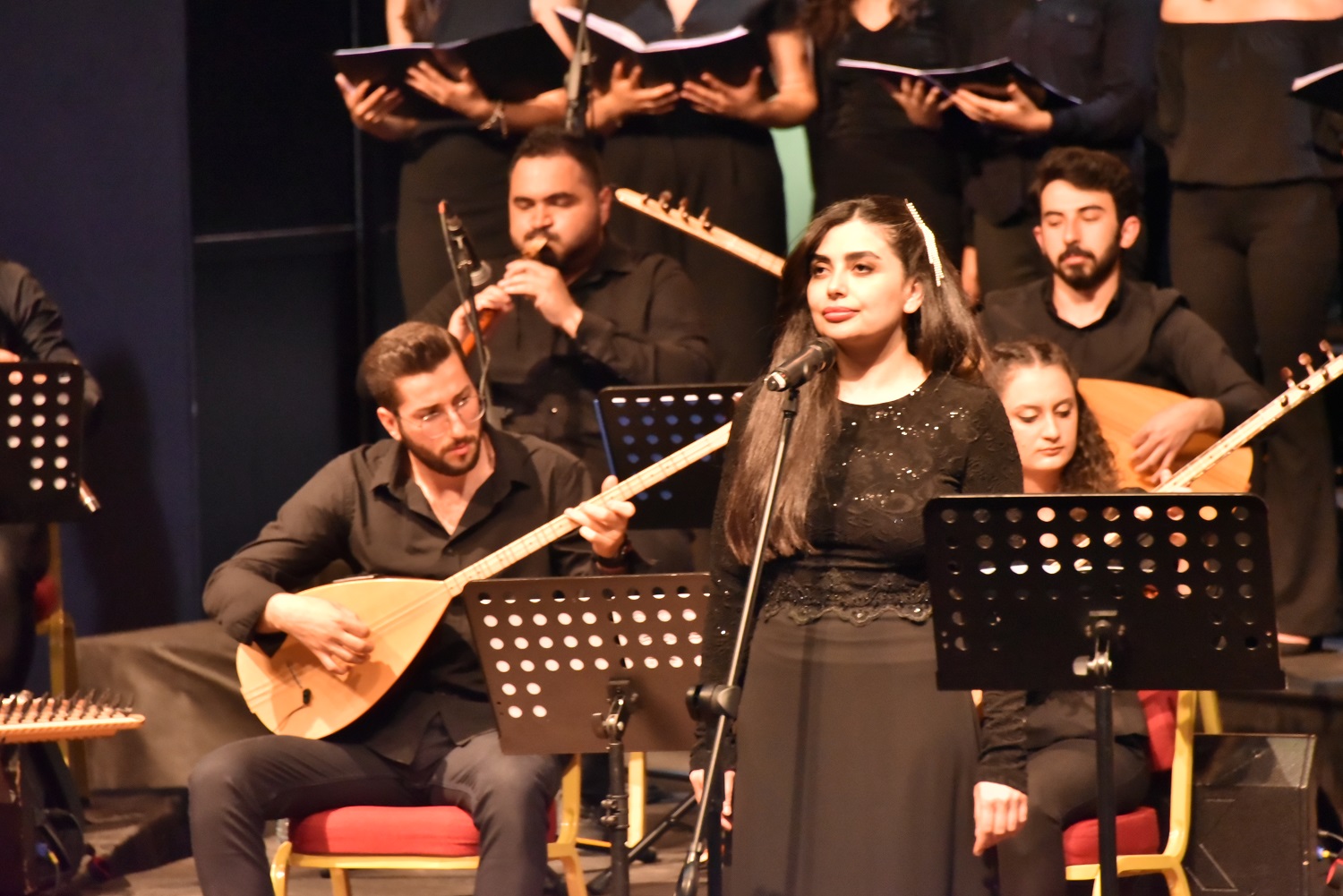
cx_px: 672
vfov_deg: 4.6
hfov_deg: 6.9
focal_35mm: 300
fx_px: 11194
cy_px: 448
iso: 8000
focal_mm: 300
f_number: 7.1
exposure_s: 1/160
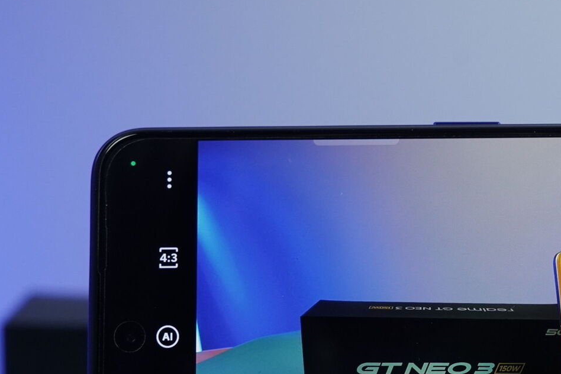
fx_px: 1293
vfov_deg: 16.2
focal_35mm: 83
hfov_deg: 23.5
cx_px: 547
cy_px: 352
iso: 2000
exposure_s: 1/200
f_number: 7.1
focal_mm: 41
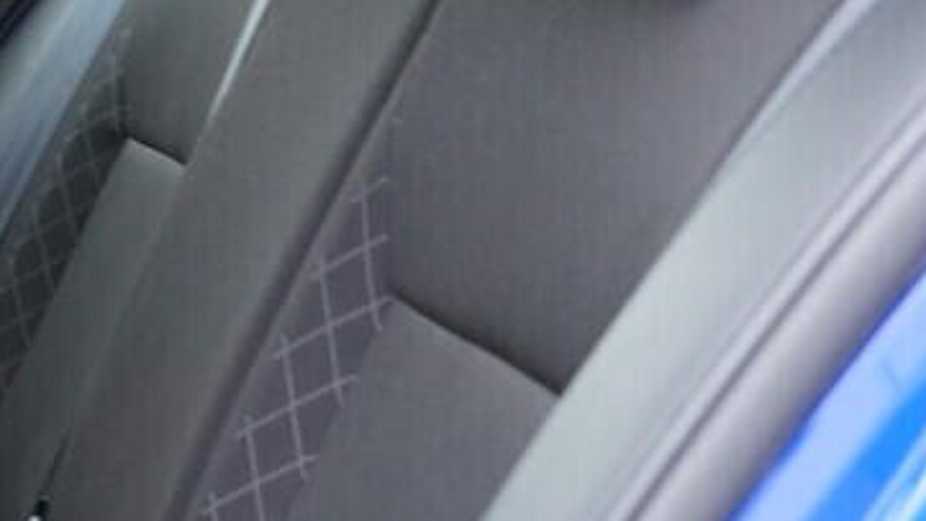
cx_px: -254
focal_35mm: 107
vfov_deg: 11.3
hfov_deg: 18.7
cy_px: 422
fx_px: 2627
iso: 400
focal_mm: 24
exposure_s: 1/40
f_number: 2.8
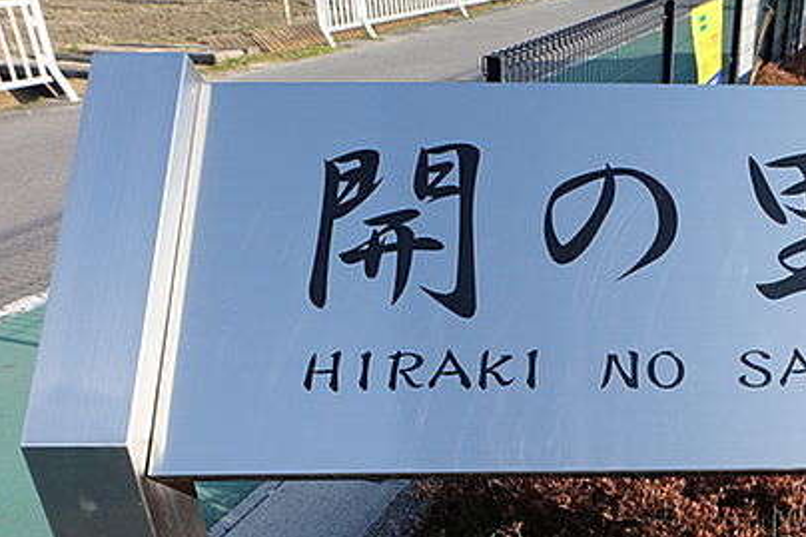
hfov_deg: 49.0
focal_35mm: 38
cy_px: 403
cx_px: 589
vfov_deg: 34.3
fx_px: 850
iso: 400
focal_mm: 16
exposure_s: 1/320
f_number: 8
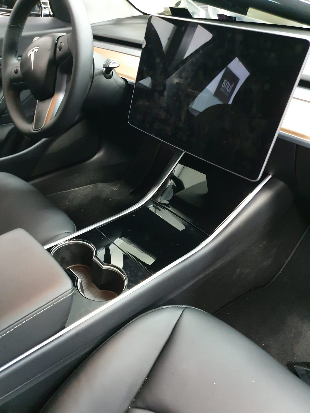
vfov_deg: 67.3
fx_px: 310
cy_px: 206
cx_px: 155
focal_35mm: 26
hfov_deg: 53.1
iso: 640
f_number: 1.5
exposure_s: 1/25
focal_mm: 4.32
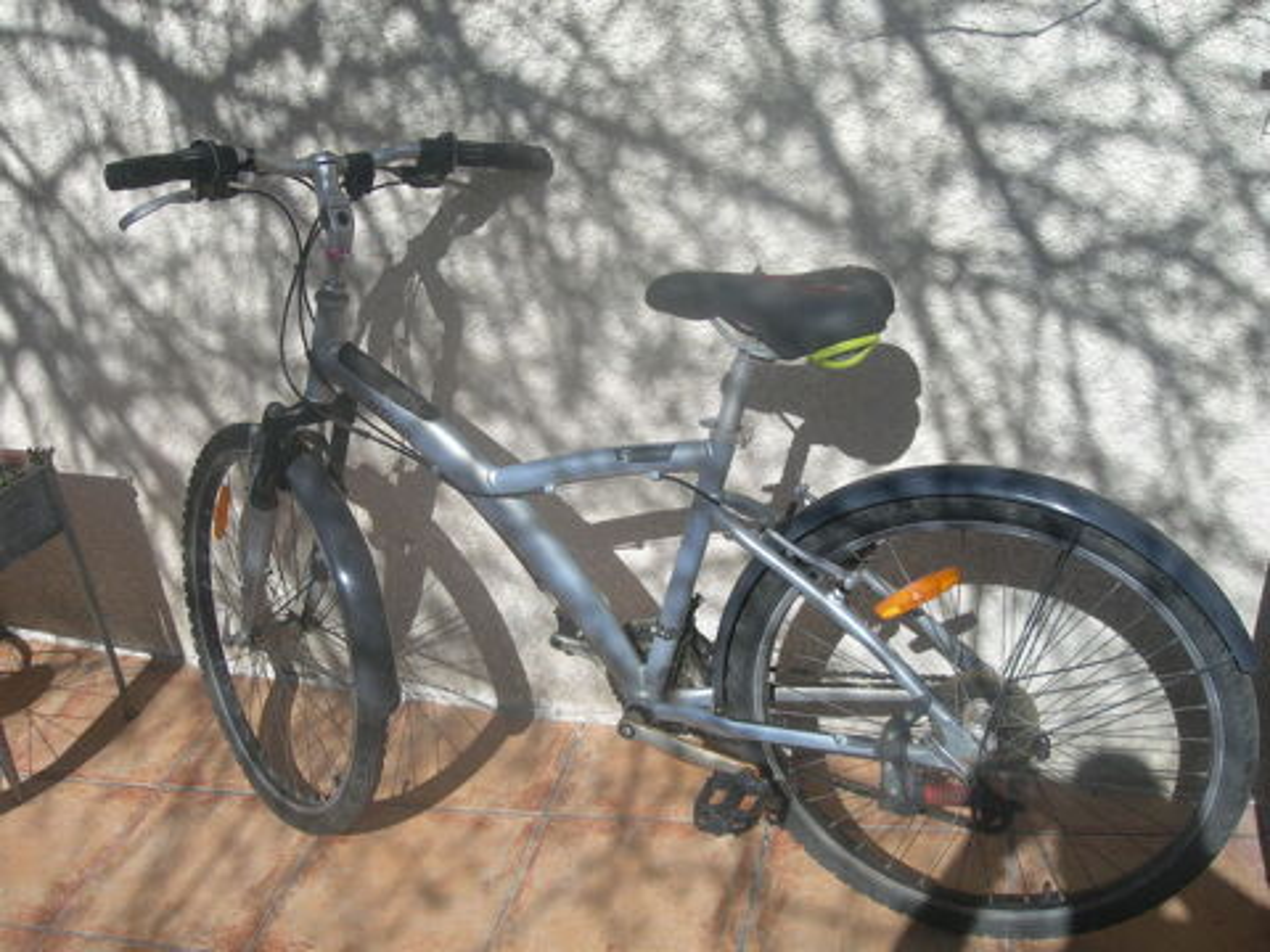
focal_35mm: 38
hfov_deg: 49.0
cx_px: 635
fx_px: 1394
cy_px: 476
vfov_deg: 37.7
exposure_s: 1/512
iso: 50
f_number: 4.8
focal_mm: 7.8
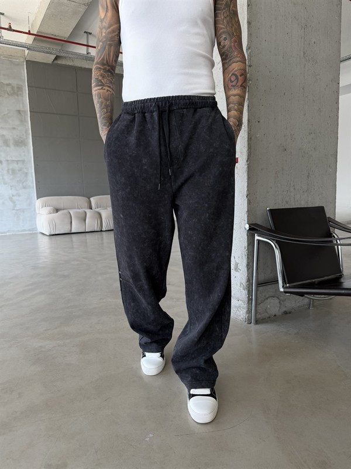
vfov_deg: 71.6
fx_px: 324
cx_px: 176
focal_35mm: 24
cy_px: 234
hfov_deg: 56.8
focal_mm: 6.76
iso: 100
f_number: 1.78
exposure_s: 1/174
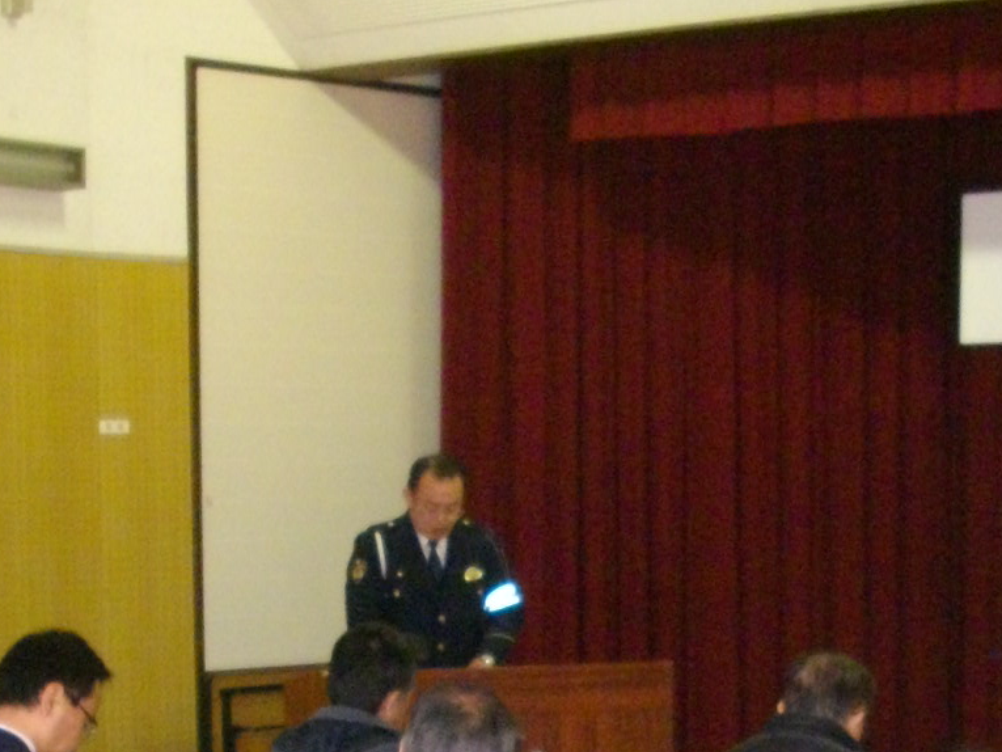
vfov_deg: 14.6
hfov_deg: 19.8
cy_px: 854
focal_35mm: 99
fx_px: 2866
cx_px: 528
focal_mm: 6.2
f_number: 2.8
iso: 435
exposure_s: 1/50
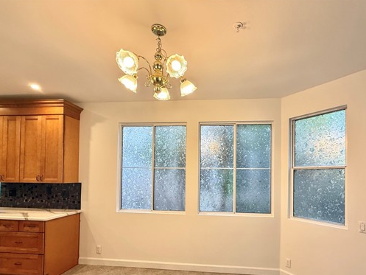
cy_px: 173
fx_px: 190
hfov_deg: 87.1
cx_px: 210
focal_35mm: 18
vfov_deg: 70.4
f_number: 2.2
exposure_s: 1/60
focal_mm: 2.22
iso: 250
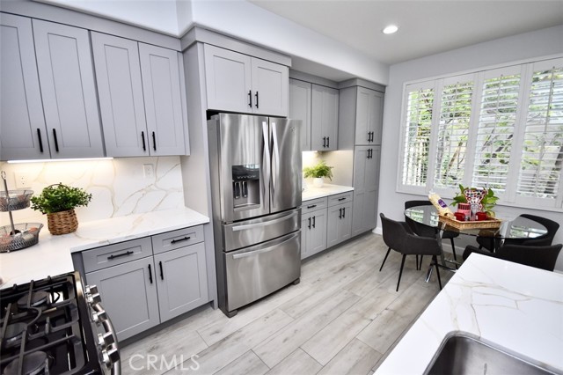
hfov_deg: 100.4
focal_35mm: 15
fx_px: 234
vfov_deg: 77.3
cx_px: 282
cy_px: 188
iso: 800
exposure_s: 1/200
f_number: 4
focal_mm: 10
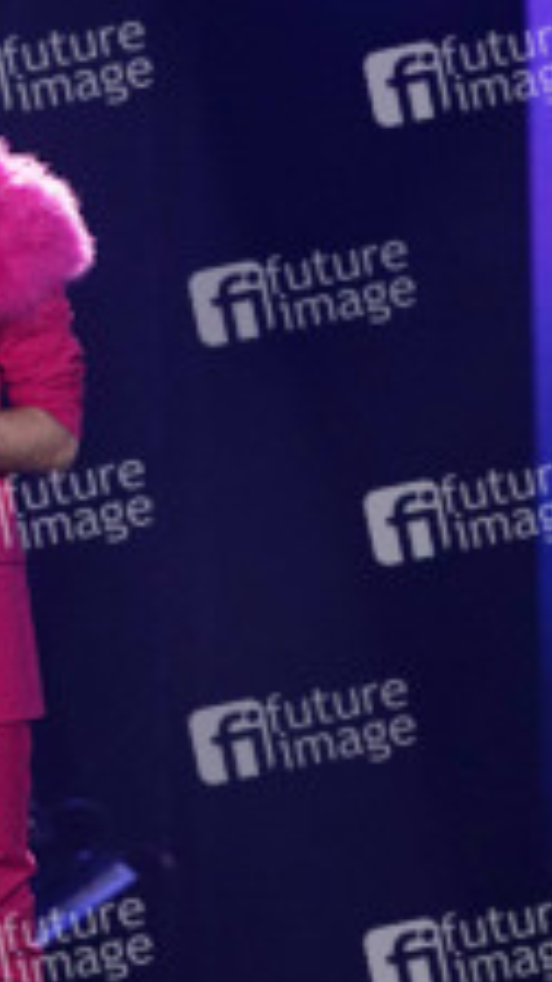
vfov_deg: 3.3
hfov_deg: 1.8
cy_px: 403
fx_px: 17278
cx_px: 361
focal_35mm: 664
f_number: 6.3
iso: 4000
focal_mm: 315
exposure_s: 1/160
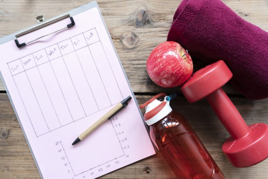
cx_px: 134
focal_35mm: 36
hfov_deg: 53.1
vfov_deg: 36.9
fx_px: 268
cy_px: 90
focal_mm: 36
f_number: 4.5
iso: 200
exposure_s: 1/80
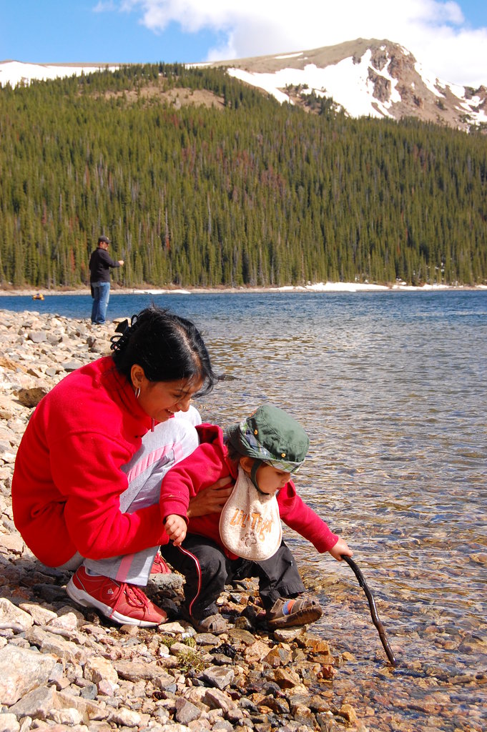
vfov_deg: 35.1
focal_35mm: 57
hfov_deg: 23.7
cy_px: 366
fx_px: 1158
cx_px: 244
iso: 400
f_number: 10
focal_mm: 38
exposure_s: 1/400
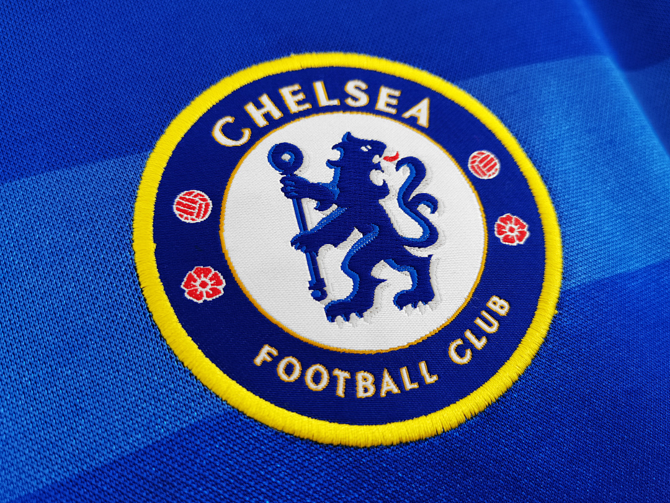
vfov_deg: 53.1
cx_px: 335
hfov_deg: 67.3
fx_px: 503
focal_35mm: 26
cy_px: 252
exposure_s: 1/100
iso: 80
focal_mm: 5.58
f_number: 1.8
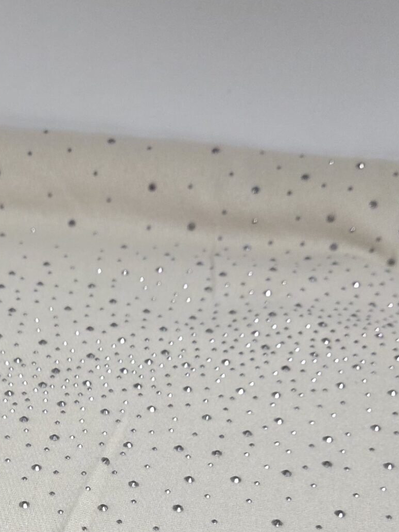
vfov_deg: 31.4
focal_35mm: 57
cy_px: 523
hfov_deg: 24.4
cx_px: -8
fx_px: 876
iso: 160
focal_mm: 5.4
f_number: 1.8
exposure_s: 1/100
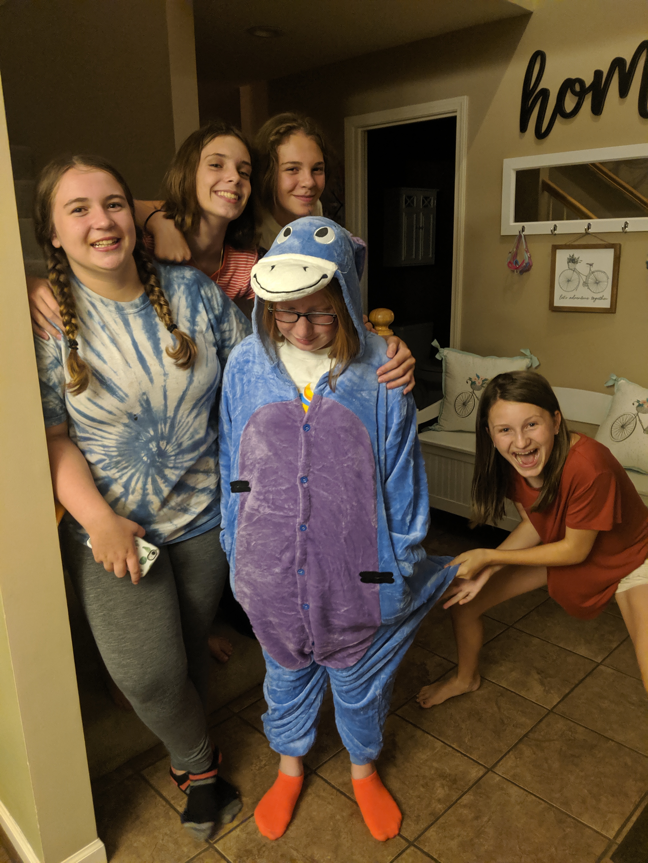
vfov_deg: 65.3
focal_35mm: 27
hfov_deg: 51.4
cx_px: 324
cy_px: 432
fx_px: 674
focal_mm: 4.44
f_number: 1.8
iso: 603
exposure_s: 1/40.1
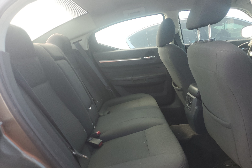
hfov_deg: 65.5
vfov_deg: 46.3
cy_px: 93
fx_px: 196
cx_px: 130
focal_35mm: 28
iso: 50
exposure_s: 1/200
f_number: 1.5
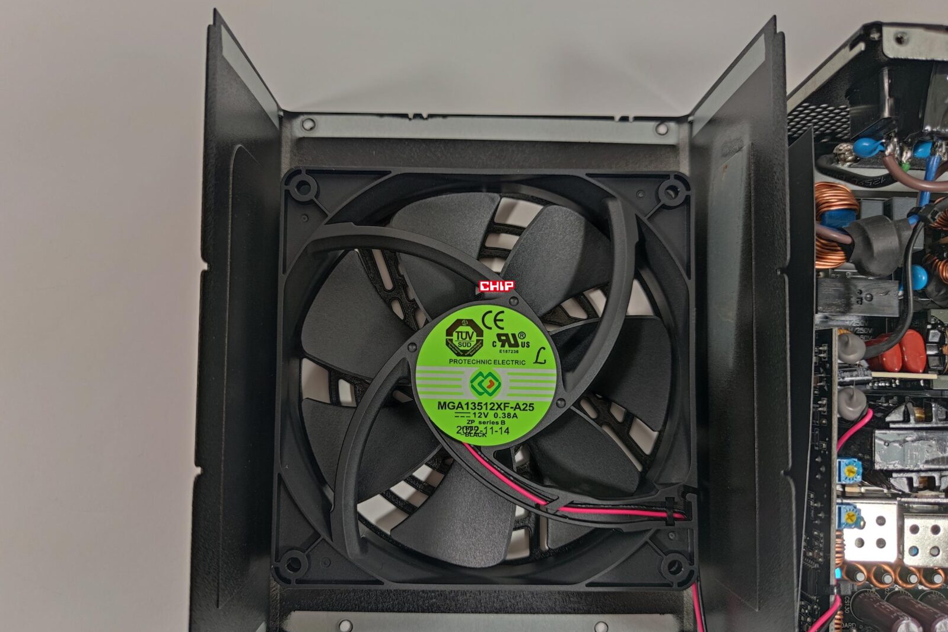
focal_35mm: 25
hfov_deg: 71.5
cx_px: 474
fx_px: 658
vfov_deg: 51.2
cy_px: 334
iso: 250
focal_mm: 6.78
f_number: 1.85
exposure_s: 1/33
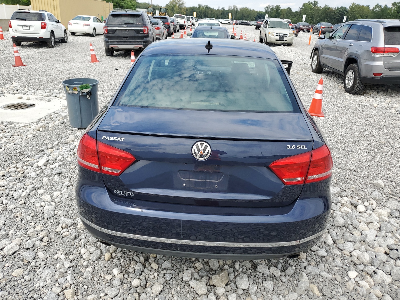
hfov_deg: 67.3
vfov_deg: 53.1
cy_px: 150
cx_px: 200
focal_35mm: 26
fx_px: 300
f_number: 1.5
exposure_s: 1/1429
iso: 50
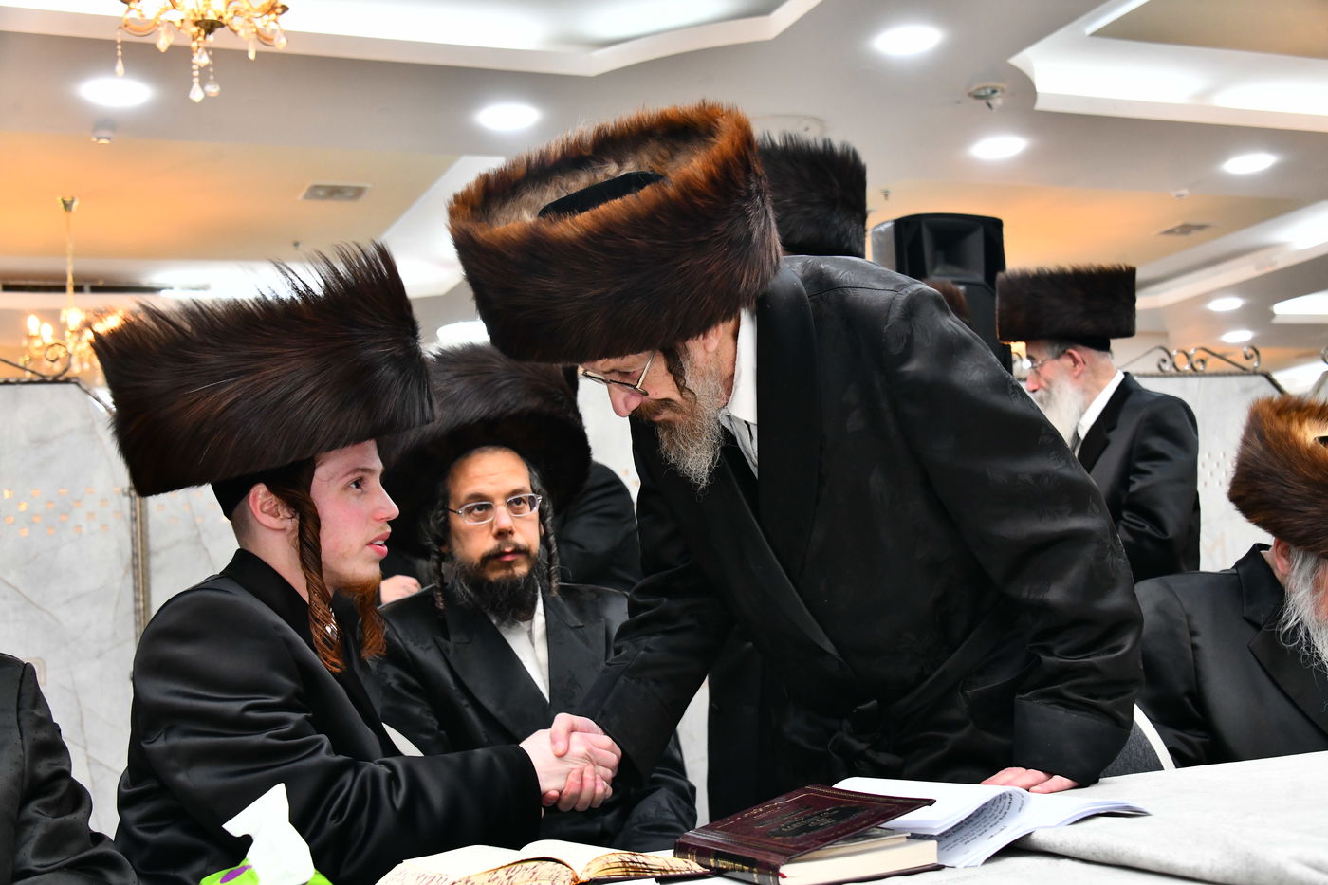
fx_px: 1660
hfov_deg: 43.6
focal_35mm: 45
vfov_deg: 29.9
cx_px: 664
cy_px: 442
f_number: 5.6
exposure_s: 1/100
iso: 1600
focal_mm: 45
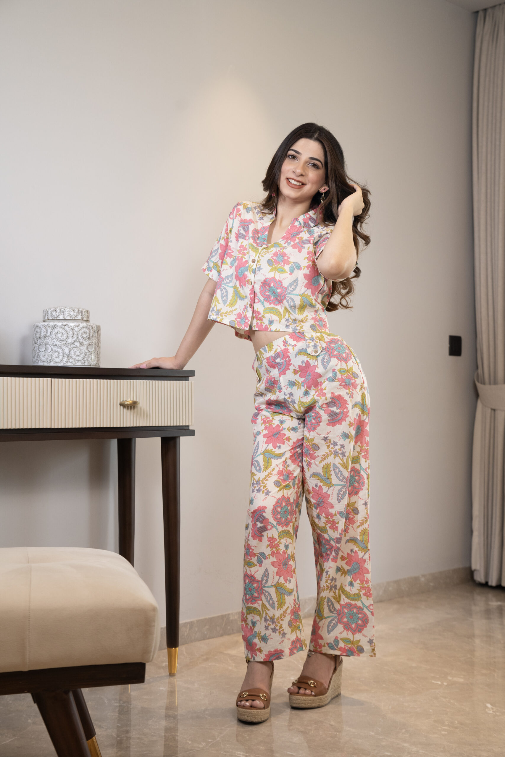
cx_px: 252
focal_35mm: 57
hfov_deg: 23.8
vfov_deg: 35.1
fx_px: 1199
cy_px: 378
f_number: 4.5
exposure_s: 1/100
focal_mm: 57
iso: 200
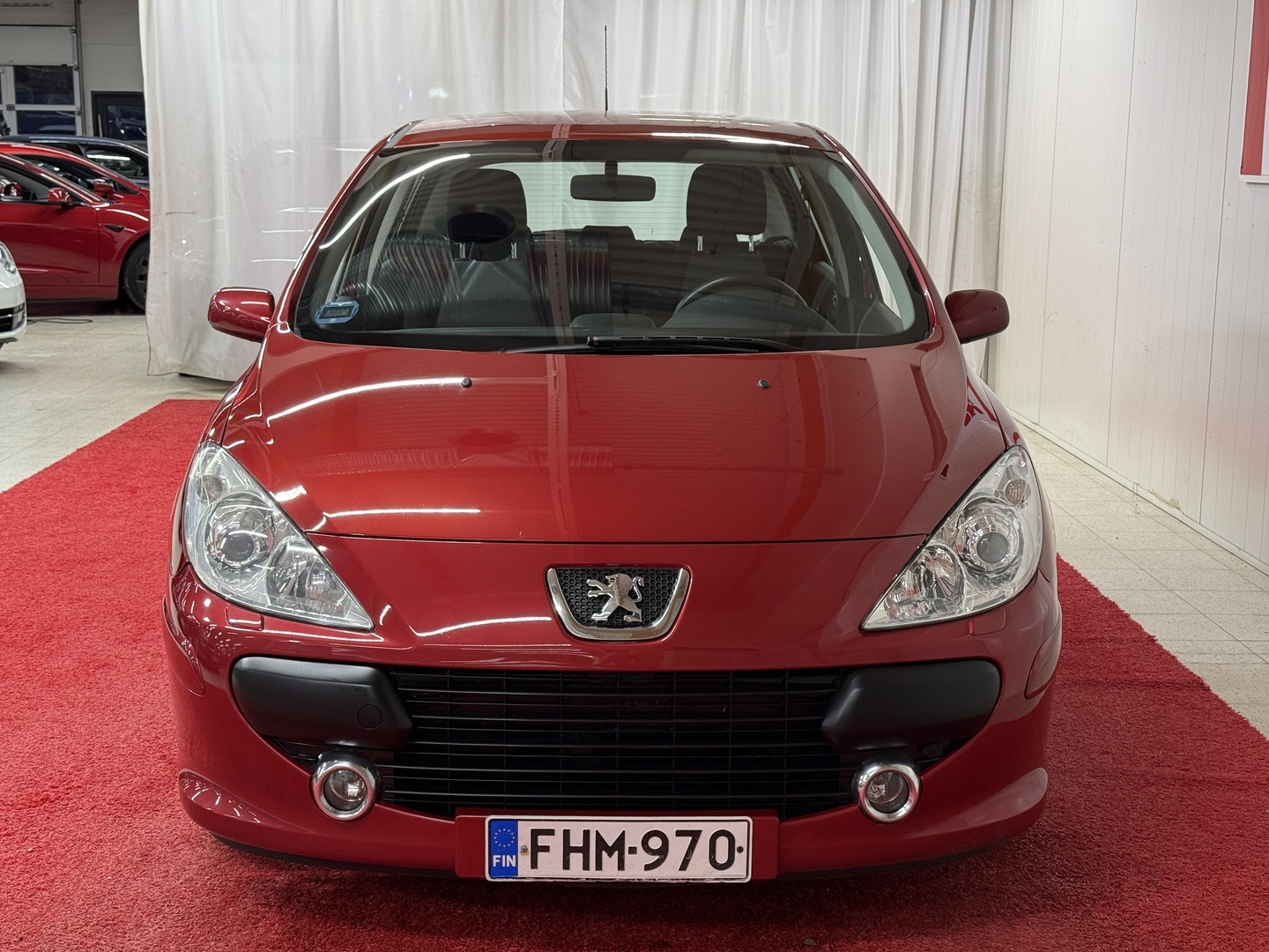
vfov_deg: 30.3
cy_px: 476
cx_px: 634
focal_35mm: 48
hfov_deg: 39.7
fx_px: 1760
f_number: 1.78
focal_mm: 6.76
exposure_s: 1/50
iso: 80
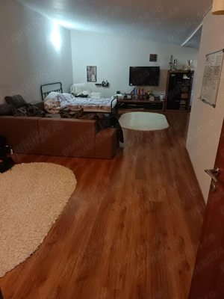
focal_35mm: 24
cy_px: 150
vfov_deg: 71.6
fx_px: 207
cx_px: 112
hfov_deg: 56.8
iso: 2581
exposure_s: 1/25
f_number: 1.75
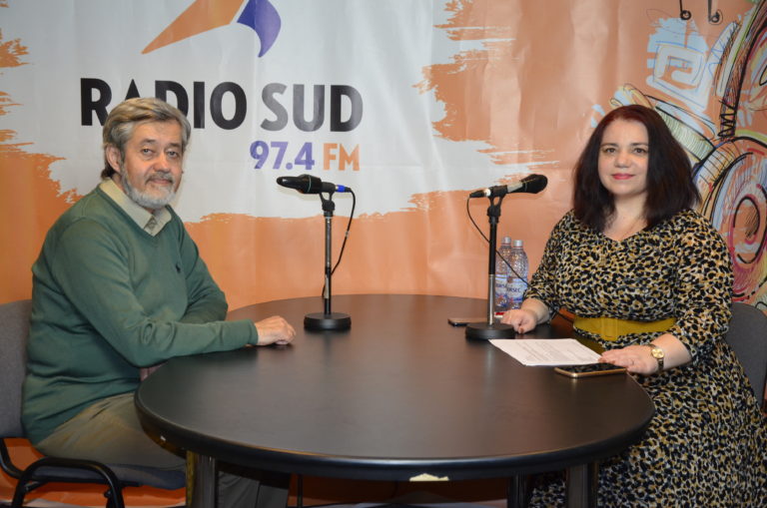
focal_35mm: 48
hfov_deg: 41.2
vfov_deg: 28.0
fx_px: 1021
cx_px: 384
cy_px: 254
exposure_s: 1/60
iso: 1100
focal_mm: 32
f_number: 4.2
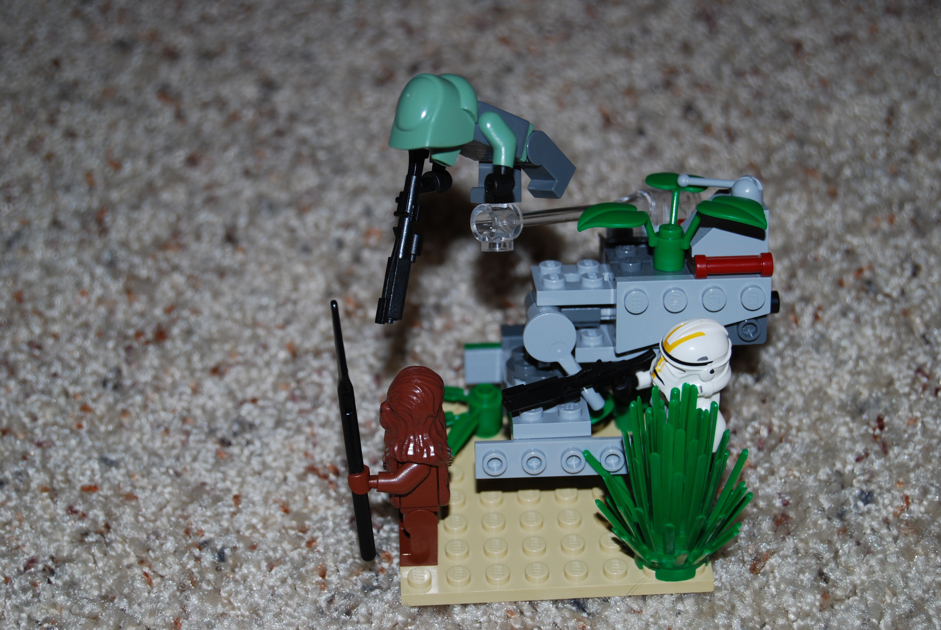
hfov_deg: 24.6
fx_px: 2159
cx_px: 470
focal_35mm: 82
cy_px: 315
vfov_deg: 16.6
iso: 200
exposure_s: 1/60
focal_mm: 55
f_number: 5.6
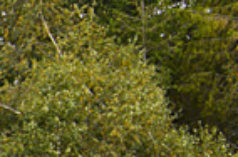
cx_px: -451
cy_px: 327
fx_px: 1768
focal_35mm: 268
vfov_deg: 5.0
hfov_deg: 7.0
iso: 125
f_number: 5
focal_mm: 38
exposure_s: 1/200
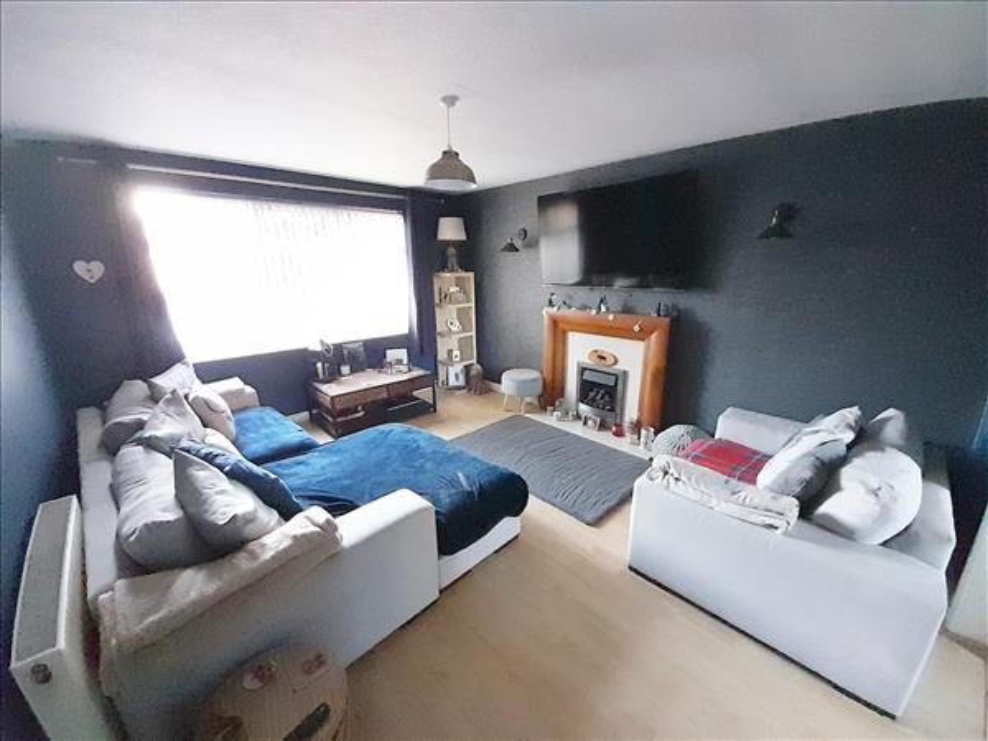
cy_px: 370
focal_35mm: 13
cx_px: 494
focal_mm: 1.13
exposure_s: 1/20
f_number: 2.2
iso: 640
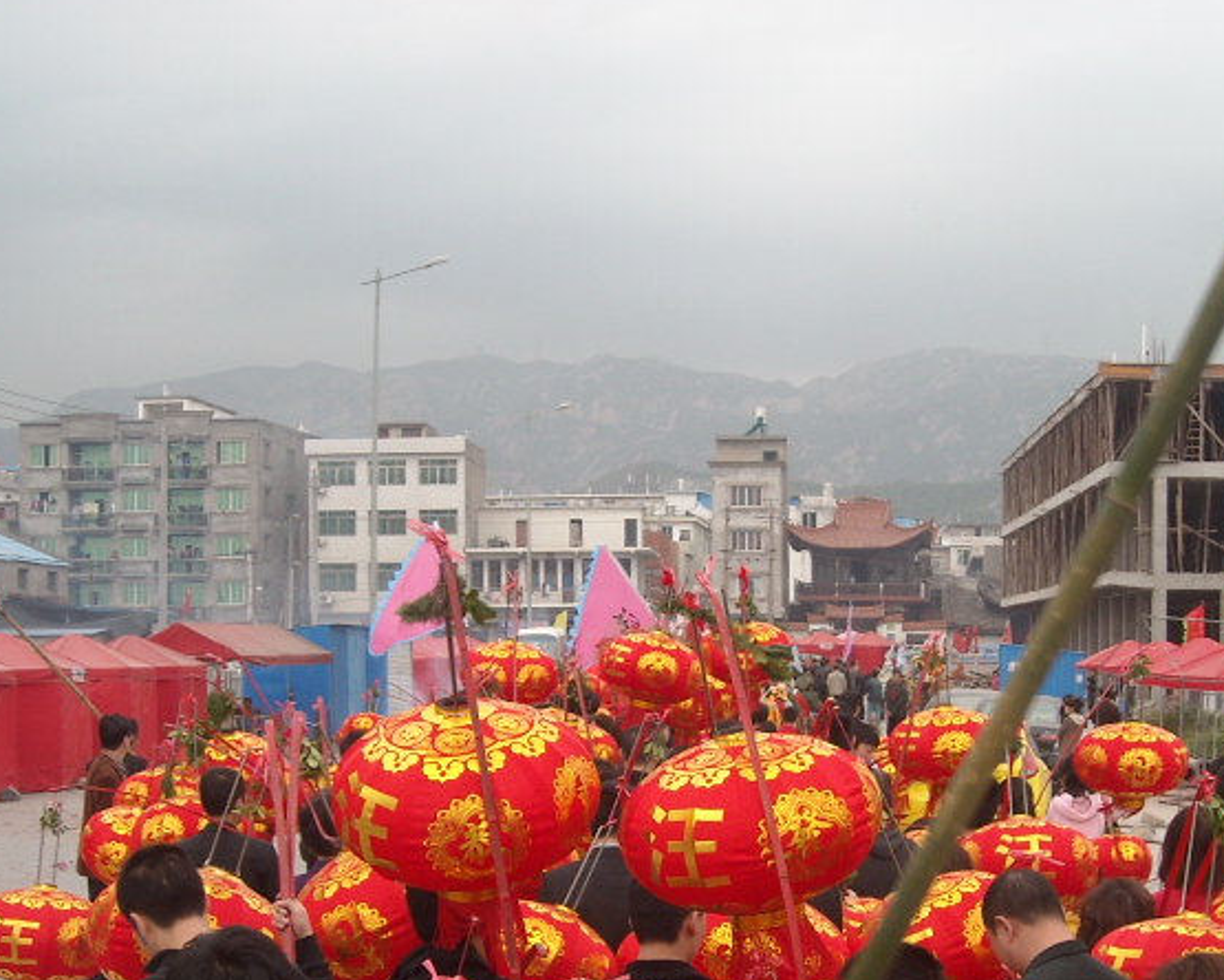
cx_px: 763
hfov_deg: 29.9
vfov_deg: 24.0
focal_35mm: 63
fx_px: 2282
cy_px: 711
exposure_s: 1/129
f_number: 5.6
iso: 64
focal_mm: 5.7
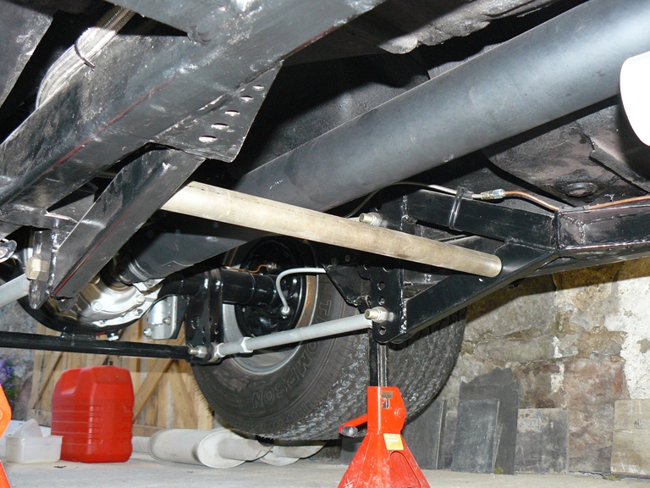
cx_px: 325
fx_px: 676
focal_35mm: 36
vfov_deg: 39.7
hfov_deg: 51.4
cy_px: 244
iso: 200
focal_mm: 6
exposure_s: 1/30
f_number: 2.8
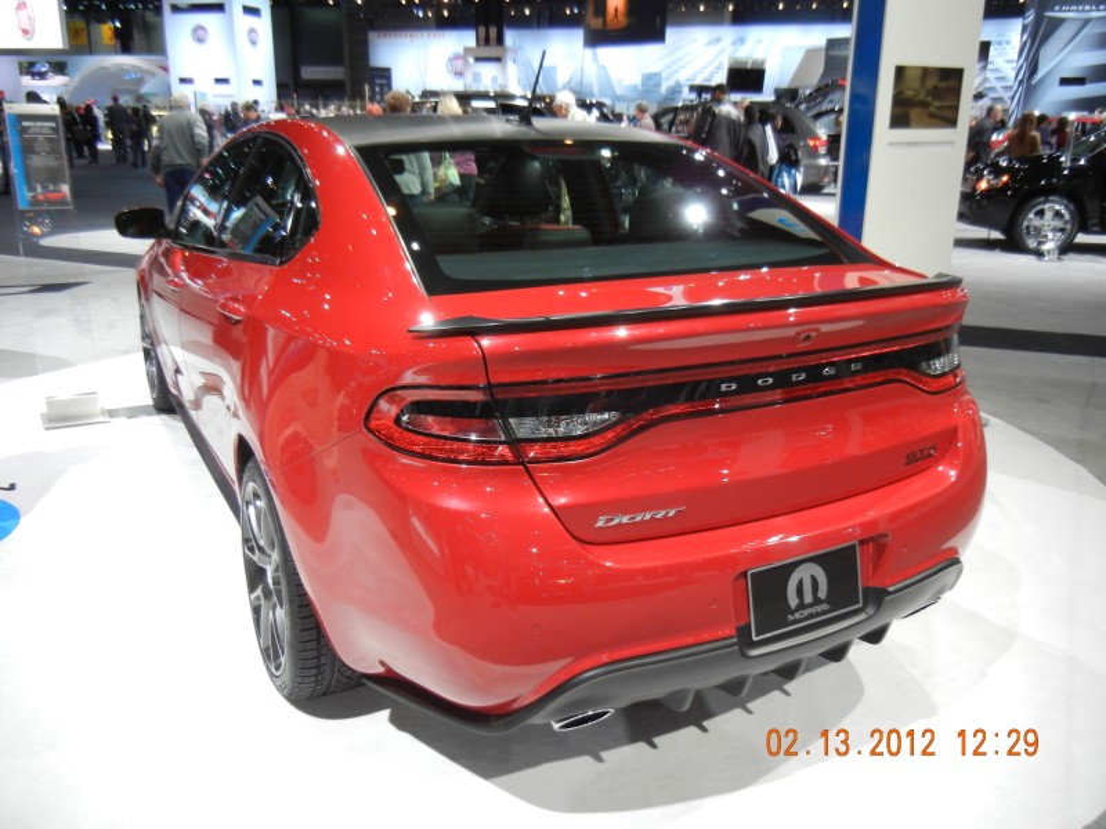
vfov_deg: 46.8
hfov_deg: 60.0
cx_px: 553
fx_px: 959
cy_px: 414
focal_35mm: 30
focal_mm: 5.4
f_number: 3.5
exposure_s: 1/60
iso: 329
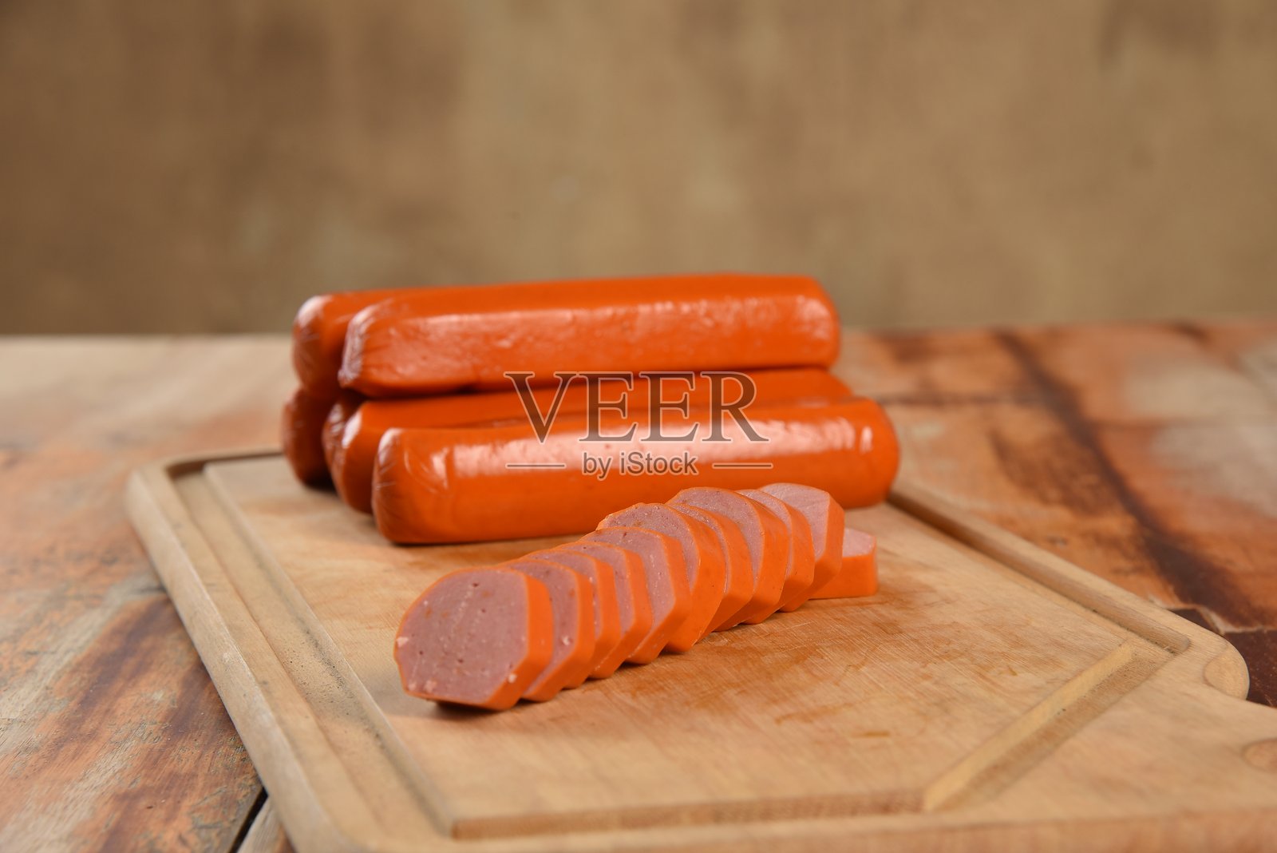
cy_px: 426
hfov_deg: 23.9
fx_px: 3016
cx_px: 638
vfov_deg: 16.1
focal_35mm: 85
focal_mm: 85
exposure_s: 1/125
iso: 200
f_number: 10
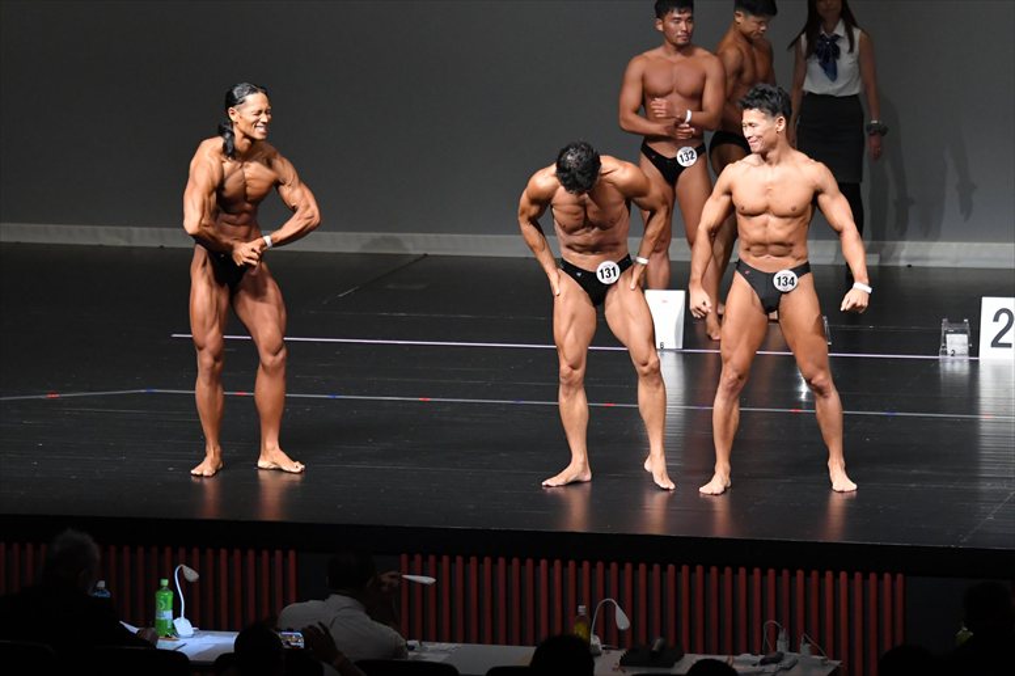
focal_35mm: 217
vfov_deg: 6.3
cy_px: 338
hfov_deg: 9.5
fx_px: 6115
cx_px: 508
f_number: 5.6
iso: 5000
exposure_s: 1/400
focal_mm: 145
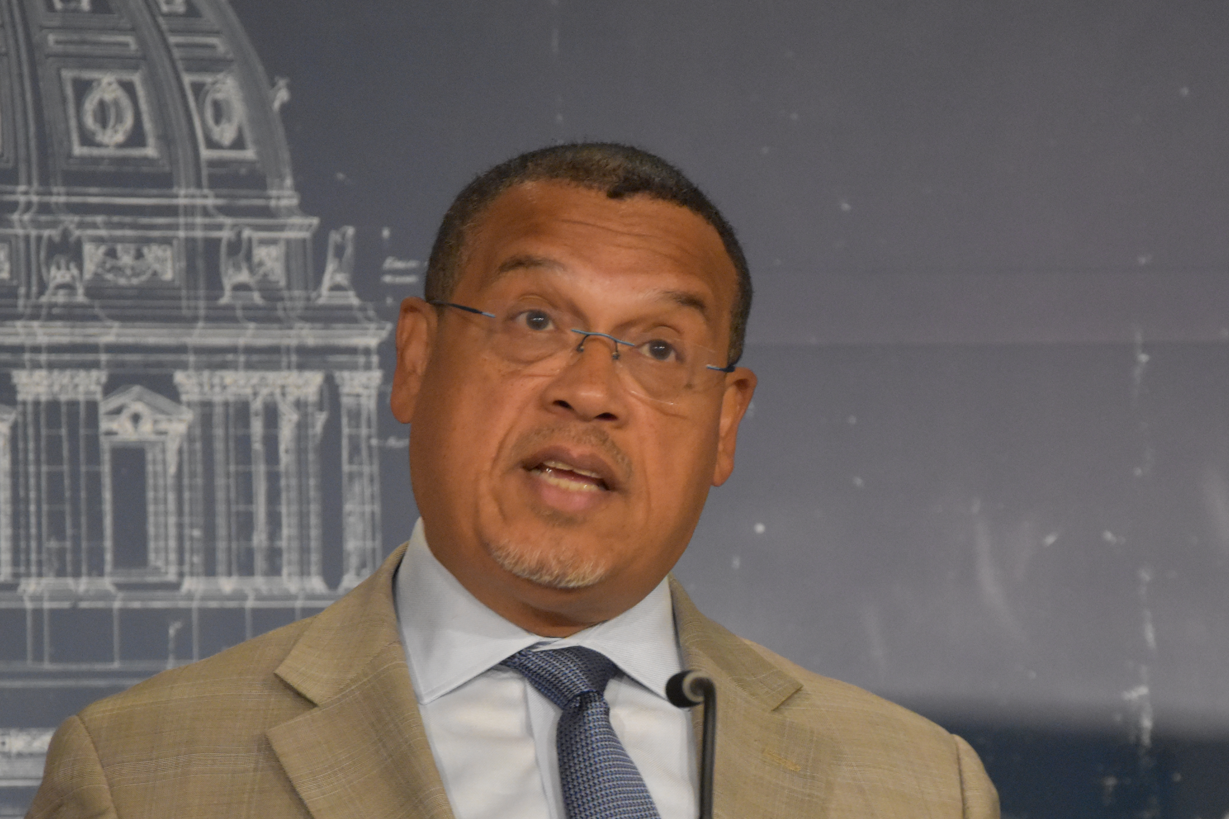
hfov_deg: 8.4
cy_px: 605
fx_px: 8321
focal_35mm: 244
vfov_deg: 5.6
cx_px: 675
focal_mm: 105
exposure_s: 1/125
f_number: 5.6
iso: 4000
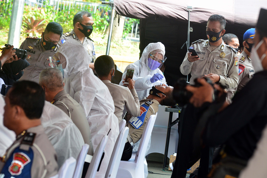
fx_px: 1484
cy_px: 89
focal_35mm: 200
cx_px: 134
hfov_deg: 10.3
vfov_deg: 6.9
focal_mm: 200
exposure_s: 1/160
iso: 2000
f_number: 11
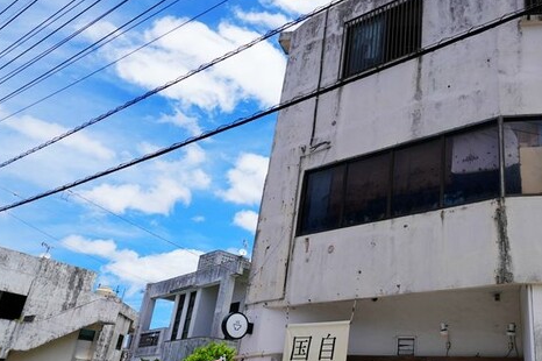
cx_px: 421
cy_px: 231
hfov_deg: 56.6
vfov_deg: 41.9
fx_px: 466
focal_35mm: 31
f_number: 7.1
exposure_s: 1/640
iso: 160
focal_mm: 17
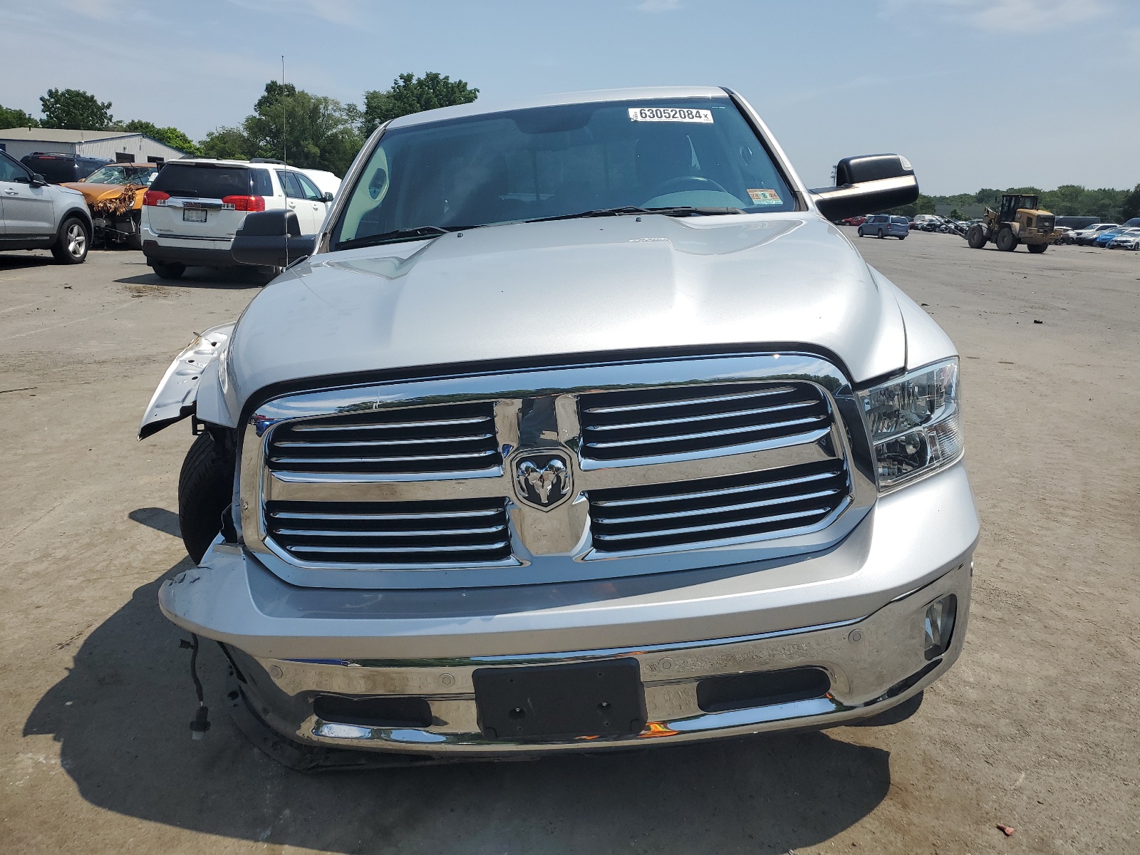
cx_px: 570
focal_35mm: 26
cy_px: 428
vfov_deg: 53.1
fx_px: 856
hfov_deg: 67.3
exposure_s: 1/5000
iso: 50
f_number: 1.5
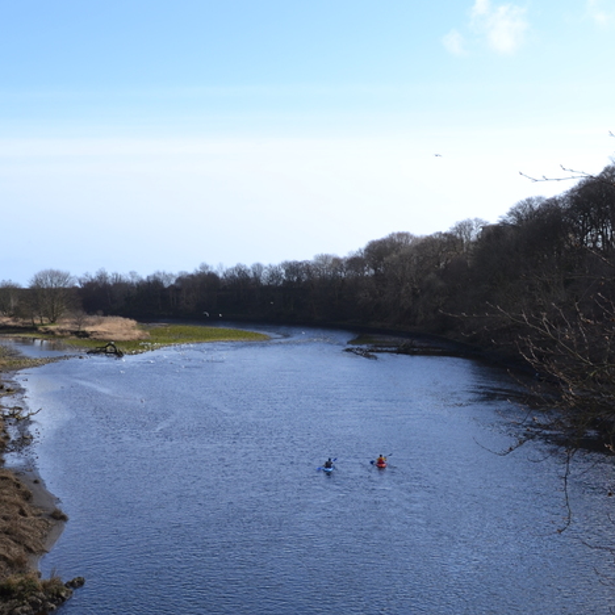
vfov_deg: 34.7
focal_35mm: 49
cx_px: 212
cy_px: 332
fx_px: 985
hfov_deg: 34.4
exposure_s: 1/200
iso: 100
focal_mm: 20
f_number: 7.1
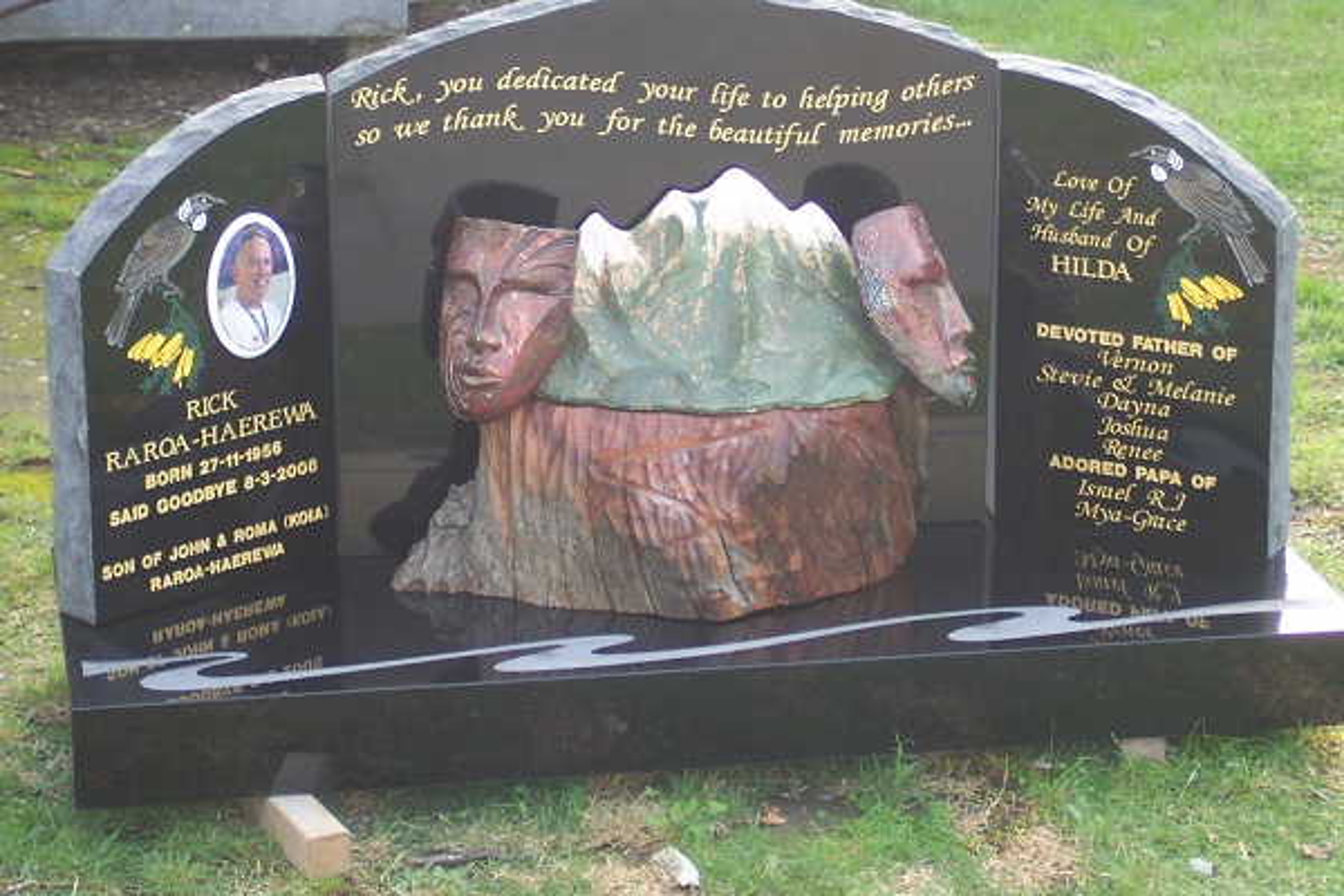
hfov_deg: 17.9
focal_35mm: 114
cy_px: 448
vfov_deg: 12.0
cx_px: 672
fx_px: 4256
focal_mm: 24
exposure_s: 1/90
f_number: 4.8
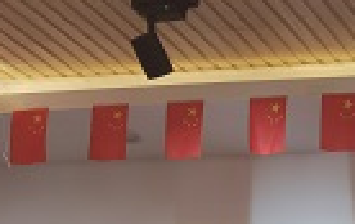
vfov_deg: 9.3
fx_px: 1203
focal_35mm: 124
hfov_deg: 13.9
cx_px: 738
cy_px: 574
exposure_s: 1/100
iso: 100
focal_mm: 6.71
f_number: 1.9
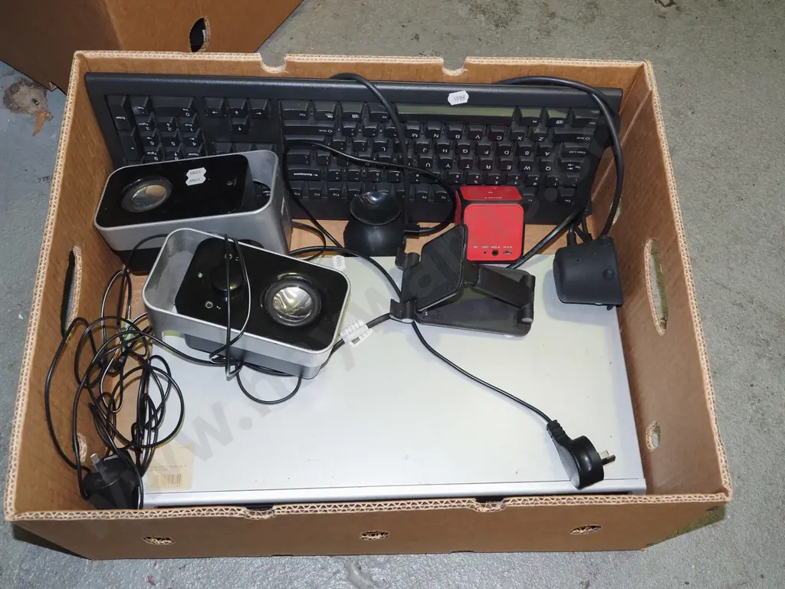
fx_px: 862
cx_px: 392
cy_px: 294
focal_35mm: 38
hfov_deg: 49.0
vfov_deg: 37.7
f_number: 5.6
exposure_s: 1/160
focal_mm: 19
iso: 1250
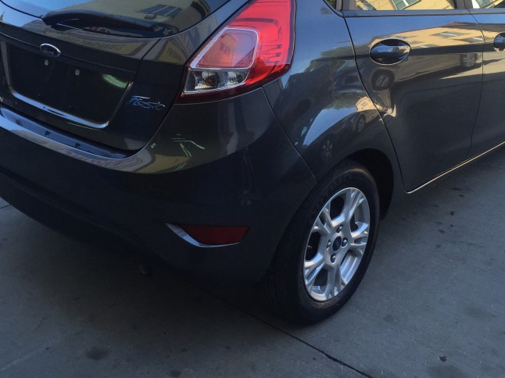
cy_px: 116
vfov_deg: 31.2
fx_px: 671
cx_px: 268
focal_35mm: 46
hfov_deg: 41.2
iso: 32
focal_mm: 4.15
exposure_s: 1/314
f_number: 2.2
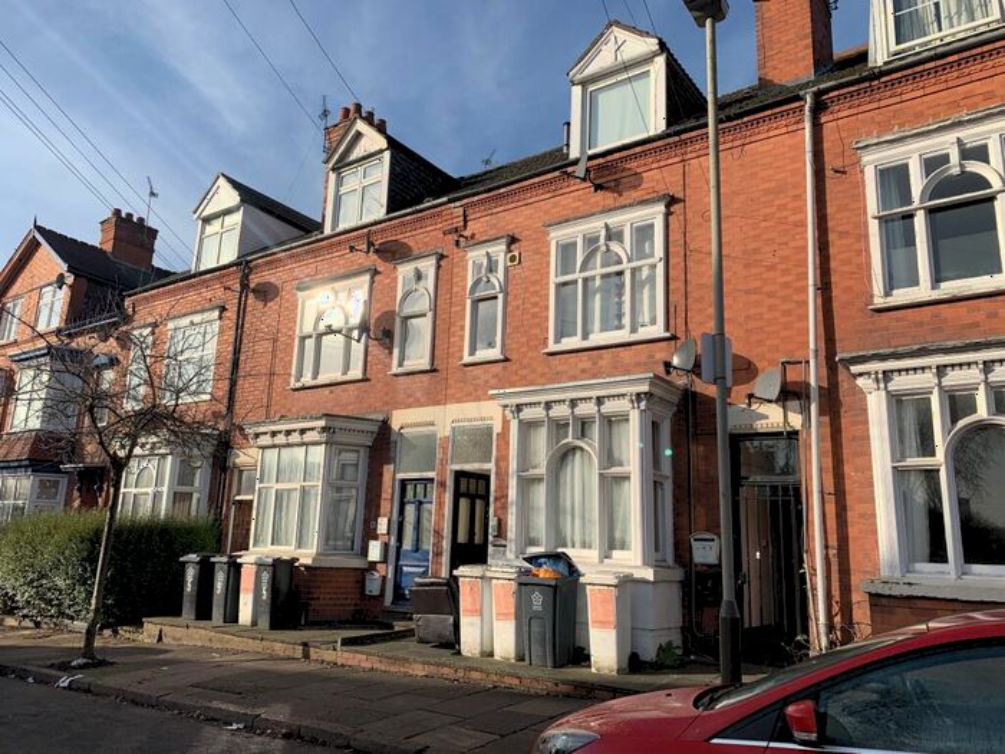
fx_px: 755
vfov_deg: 53.1
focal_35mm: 26
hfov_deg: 67.3
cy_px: 377
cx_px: 502
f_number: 1.8
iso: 25
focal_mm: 4.25
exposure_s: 1/2481
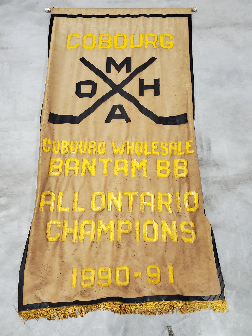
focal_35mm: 26
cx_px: 126
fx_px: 252
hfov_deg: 53.1
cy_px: 168
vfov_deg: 67.3
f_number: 2.4
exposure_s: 1/40
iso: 320
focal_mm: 4.3
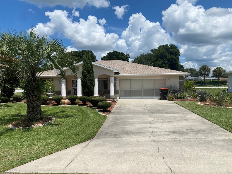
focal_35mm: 26
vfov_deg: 53.1
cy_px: 87
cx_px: 116
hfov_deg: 67.3
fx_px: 174
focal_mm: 4.25
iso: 32
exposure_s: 1/5495
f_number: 1.8
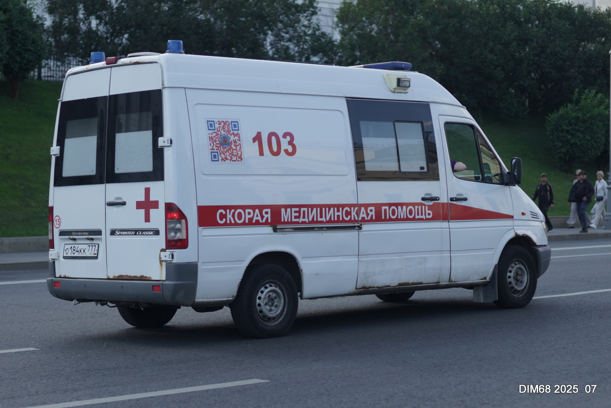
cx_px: 306
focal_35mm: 50
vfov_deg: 27.0
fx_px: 849
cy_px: 204
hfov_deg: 39.6
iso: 100
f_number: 2
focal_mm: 50
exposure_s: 1/1000
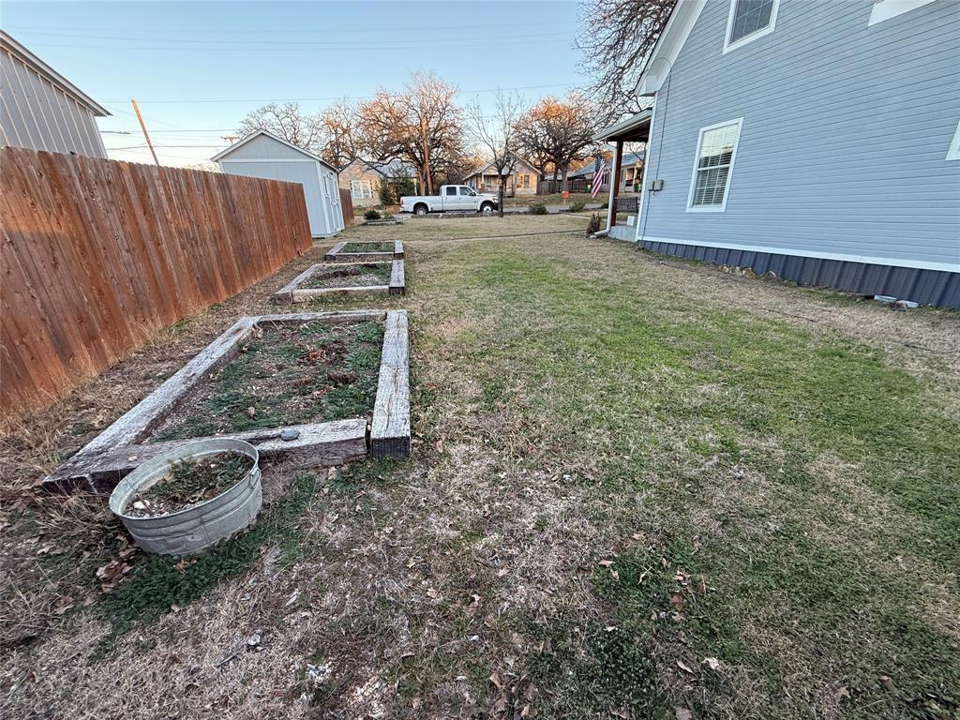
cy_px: 360
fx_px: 388
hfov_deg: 102.1
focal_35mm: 14
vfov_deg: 85.7
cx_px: 480
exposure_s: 1/99
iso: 125
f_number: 2.2
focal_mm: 2.22
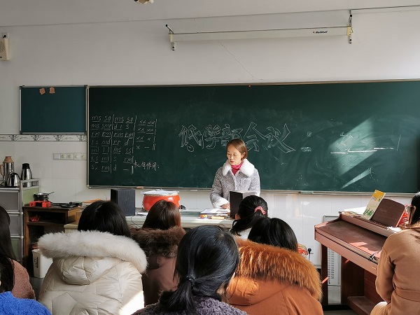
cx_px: 210
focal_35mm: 43
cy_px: 158
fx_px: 522
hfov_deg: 43.9
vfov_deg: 33.6
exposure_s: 1/129
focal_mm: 5.58
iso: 50
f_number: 1.8
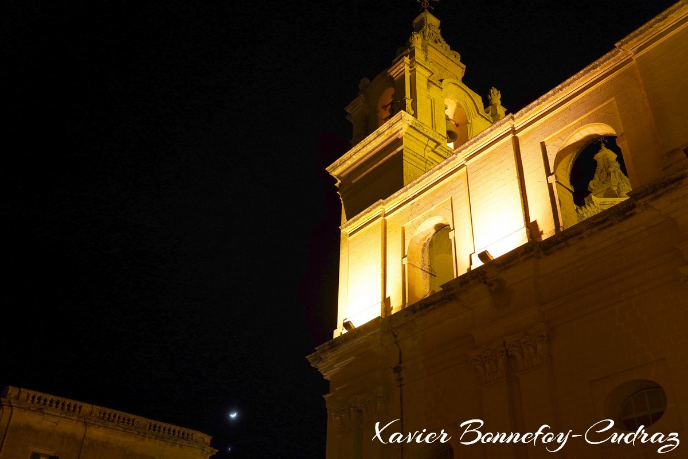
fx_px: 631
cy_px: 230
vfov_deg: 40.0
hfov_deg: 57.2
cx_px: 344
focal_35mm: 33
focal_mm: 33
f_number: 2.8
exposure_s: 1/25
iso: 800
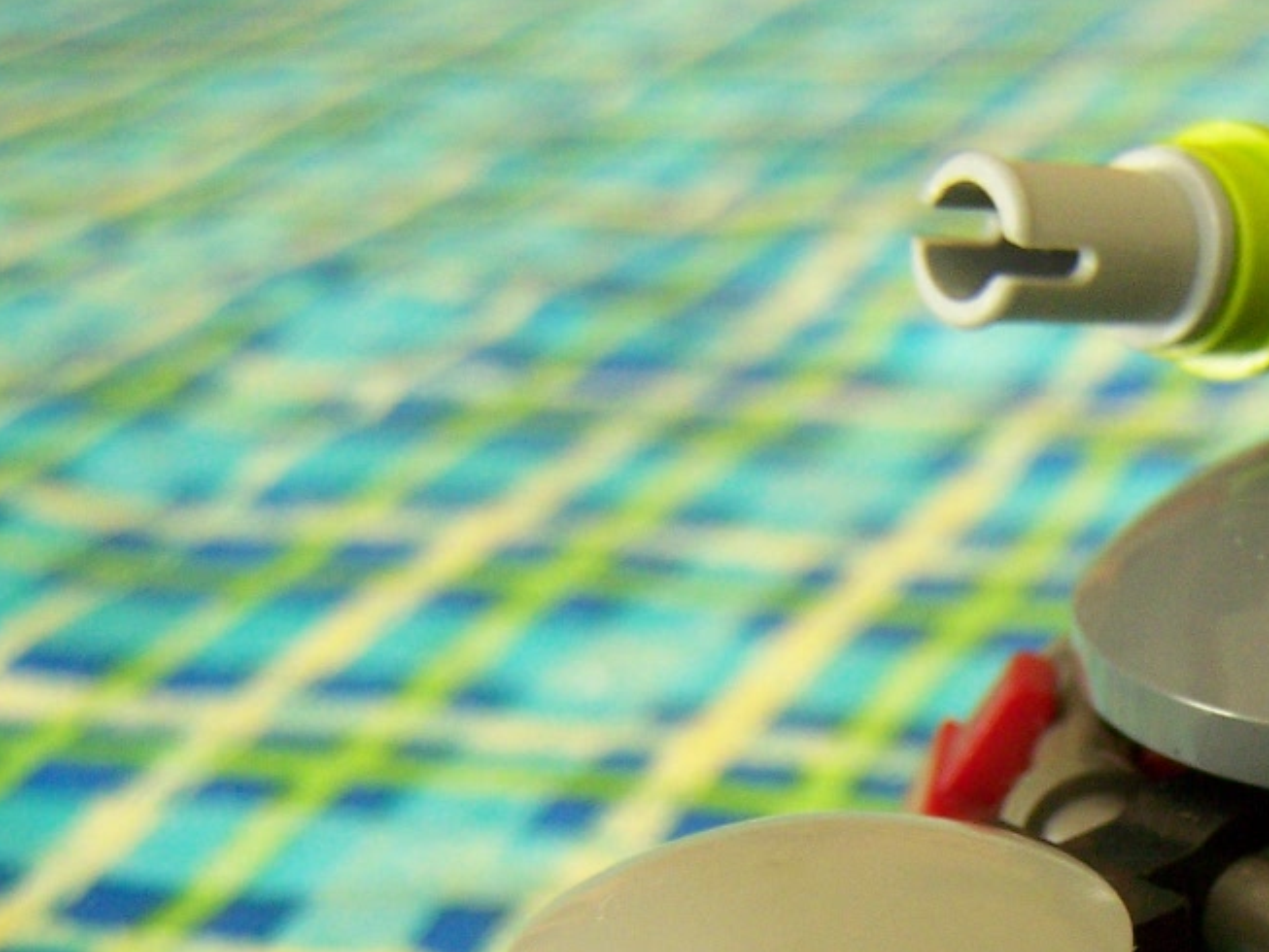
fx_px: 3190
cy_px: 927
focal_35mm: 87
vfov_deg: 16.7
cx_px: 1432
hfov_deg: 21.2
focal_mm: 6.3
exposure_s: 1/20
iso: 160
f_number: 2.8
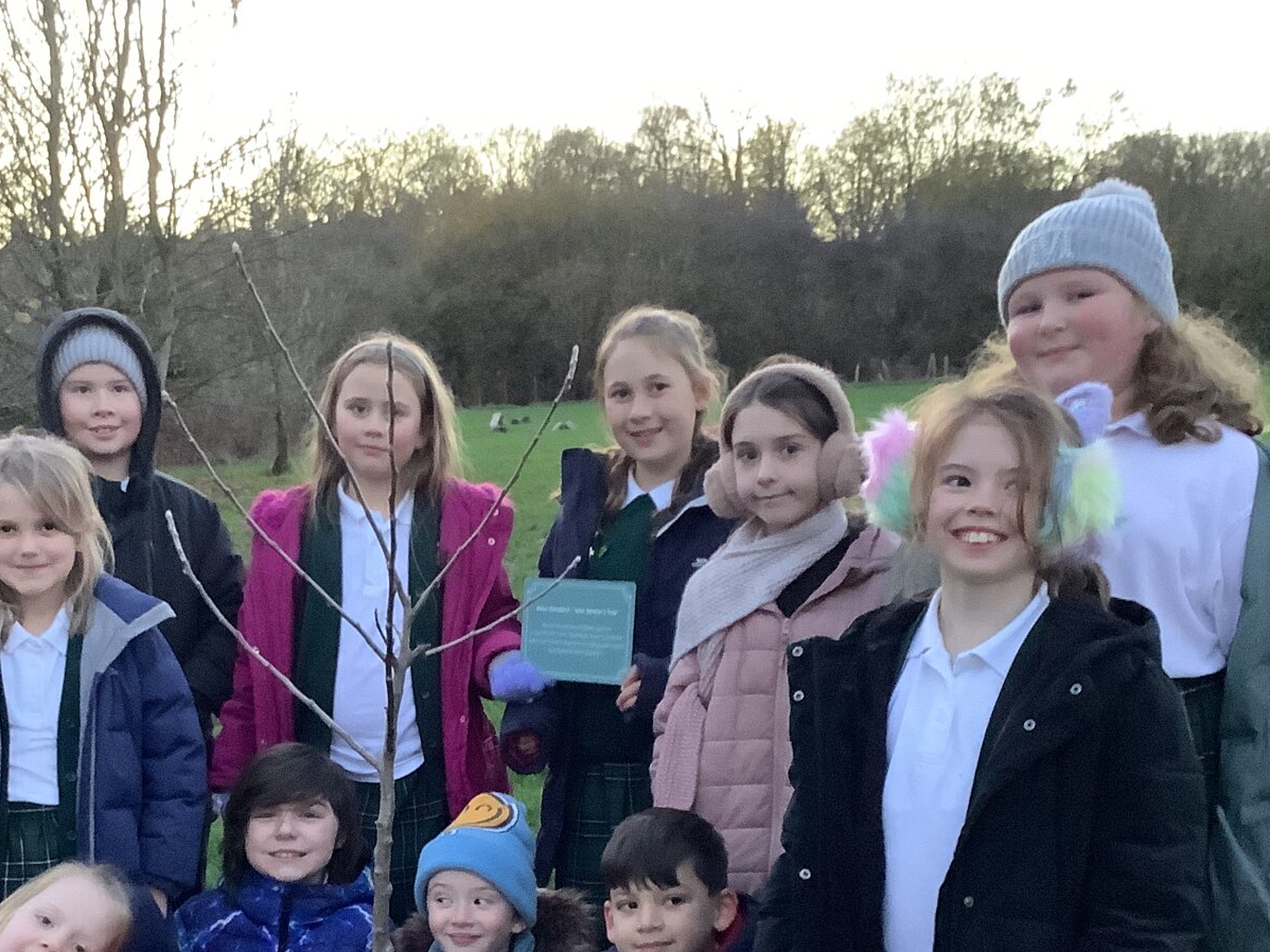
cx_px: 428
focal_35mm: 53
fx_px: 1944
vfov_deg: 26.9
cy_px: 796
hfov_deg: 35.8
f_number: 2.4
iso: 500
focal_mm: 3.3
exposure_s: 1/25
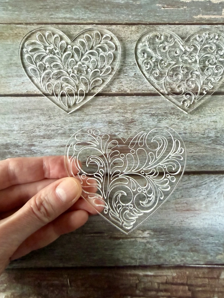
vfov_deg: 65.1
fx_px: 233
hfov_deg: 51.3
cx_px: 123
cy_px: 134
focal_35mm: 27
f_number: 2.2
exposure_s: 1/116
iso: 320
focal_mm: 2.22
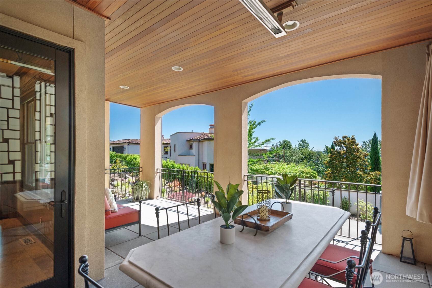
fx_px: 216
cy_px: 144
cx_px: 216
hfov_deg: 90.0
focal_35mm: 18
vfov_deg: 67.4
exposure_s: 1/50
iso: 400
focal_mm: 18
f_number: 8
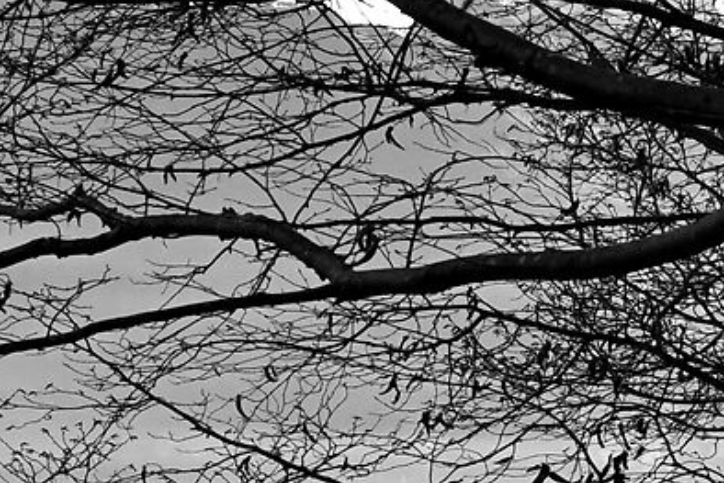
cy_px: 696
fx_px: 7163
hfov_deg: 5.8
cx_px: -209
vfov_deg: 3.8
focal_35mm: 356
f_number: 8
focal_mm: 39
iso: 400
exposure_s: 1/250
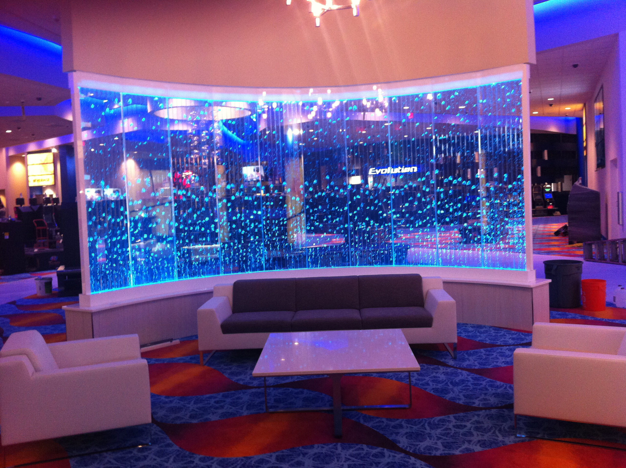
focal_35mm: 35
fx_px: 632
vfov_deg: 40.6
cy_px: 234
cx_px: 313
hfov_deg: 52.7
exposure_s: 1/15
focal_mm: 3.85
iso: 160
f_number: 2.8
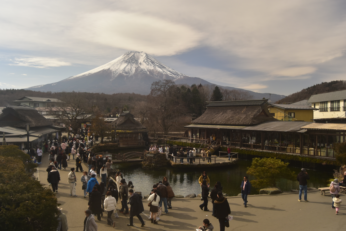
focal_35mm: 82
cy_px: 116
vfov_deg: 16.6
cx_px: 173
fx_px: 793
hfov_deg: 24.6
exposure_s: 1/320
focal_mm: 55
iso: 200
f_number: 9
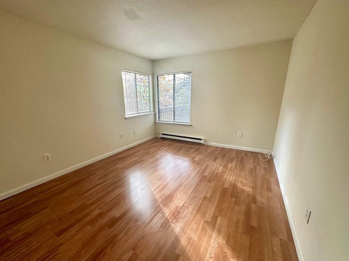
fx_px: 151
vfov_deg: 81.7
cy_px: 138
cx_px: 170
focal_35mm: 15
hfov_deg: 98.2
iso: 320
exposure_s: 1/99
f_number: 2.2
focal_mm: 2.22
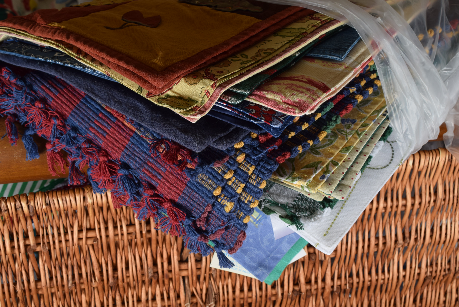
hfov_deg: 37.8
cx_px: 230
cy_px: 154
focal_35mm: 52
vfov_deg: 25.8
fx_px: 670
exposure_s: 1/100
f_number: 10
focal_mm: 35
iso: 100
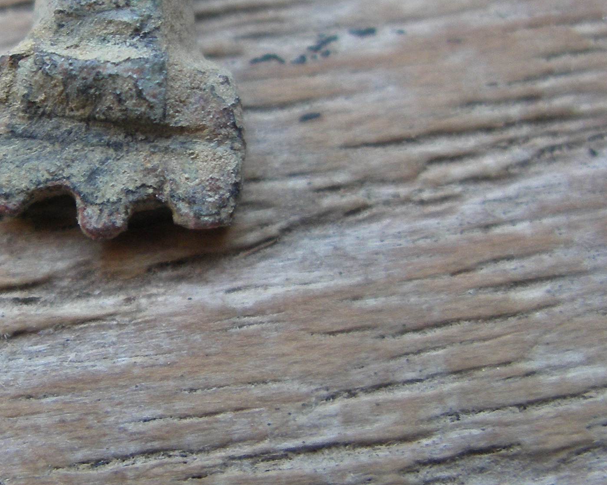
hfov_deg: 23.6
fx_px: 1419
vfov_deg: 19.4
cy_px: 189
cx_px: 80
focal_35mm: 79
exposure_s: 1/40
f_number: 2.8
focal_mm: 7.8
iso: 160
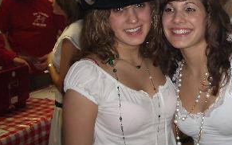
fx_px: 443
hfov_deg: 28.9
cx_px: 177
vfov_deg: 18.4
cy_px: 27
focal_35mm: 70
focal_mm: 5.8
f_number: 2.6
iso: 200
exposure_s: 1/60
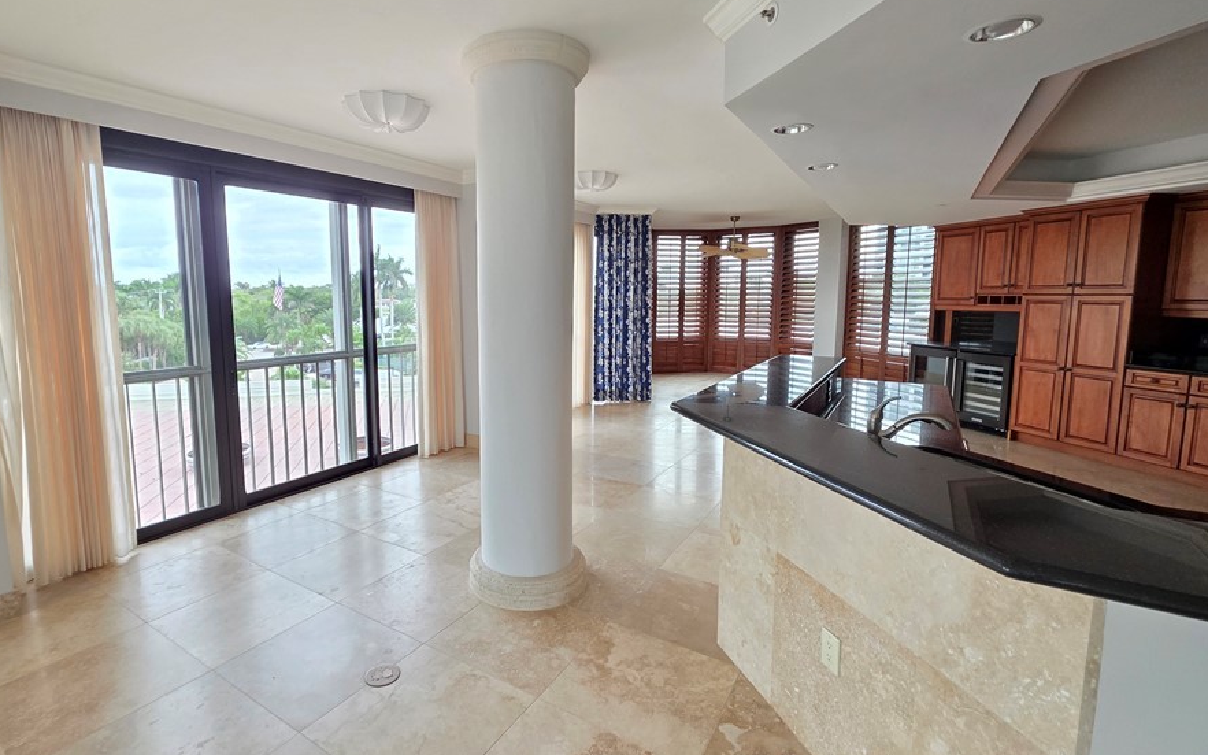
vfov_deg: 71.2
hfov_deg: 97.4
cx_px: 534
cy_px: 352
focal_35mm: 16
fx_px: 527
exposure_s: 1/60
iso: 200
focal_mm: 2.2
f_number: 1.9
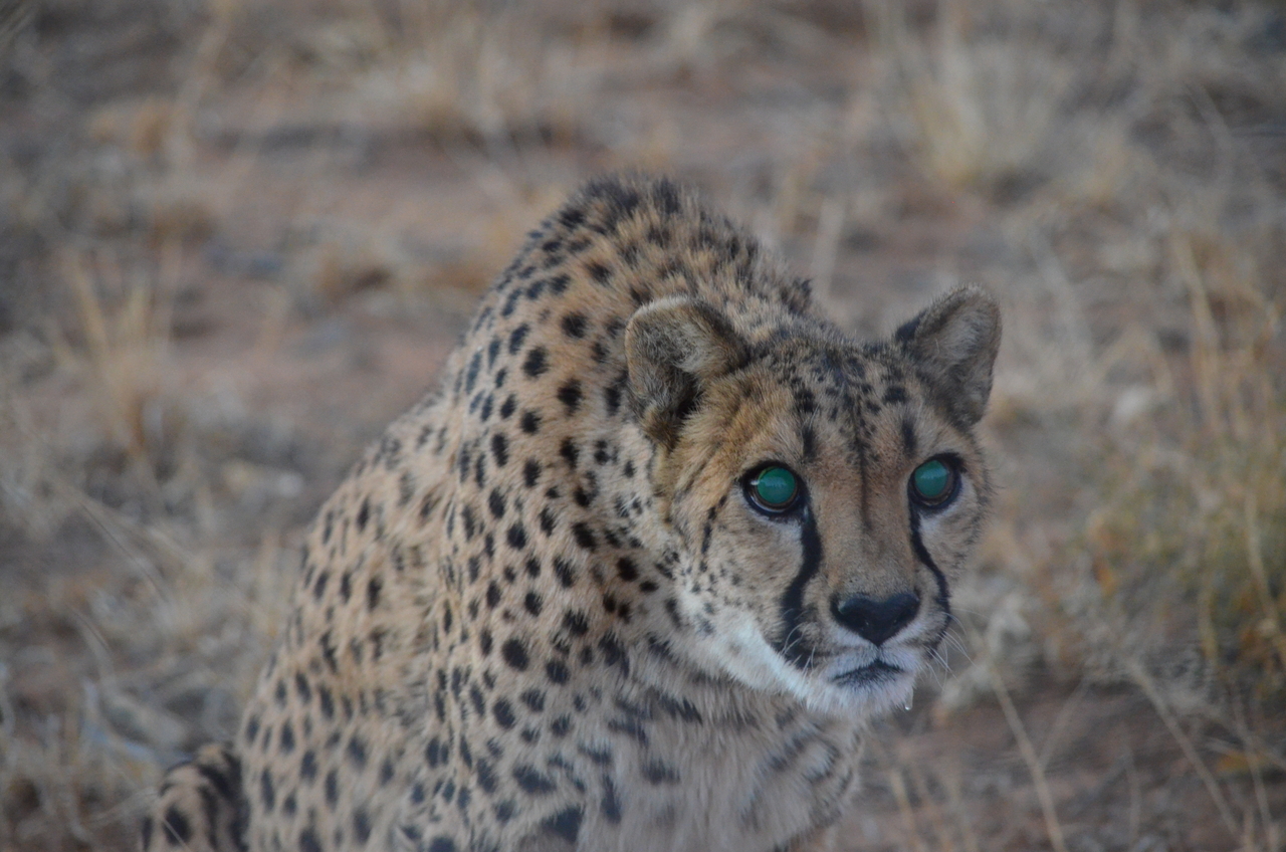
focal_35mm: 225
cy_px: 426
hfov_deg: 9.2
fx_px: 8021
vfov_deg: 6.1
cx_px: 643
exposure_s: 1/125
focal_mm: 150
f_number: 4.8
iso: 3200
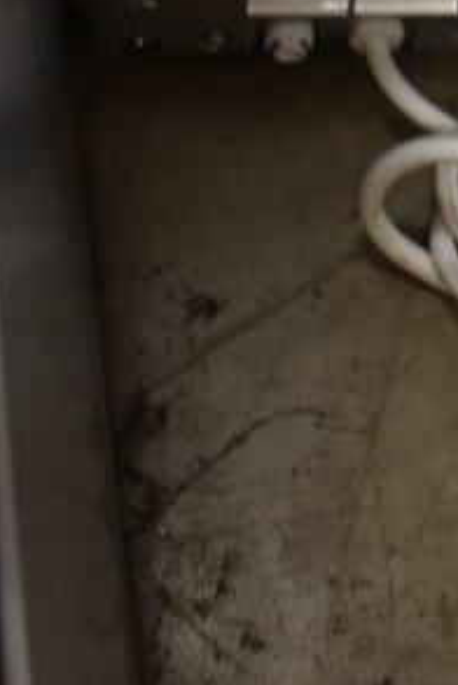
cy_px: -186
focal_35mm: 84
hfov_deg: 15.4
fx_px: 1599
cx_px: 631
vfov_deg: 21.9
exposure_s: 1/30
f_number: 3.5
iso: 450
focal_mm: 18
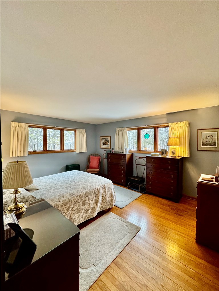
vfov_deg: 102.1
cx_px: 110
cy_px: 146
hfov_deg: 85.7
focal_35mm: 14
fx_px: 118
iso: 400
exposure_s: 1/60
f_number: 2.2
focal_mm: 2.22
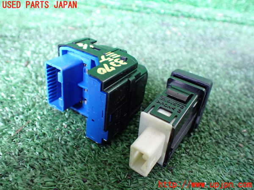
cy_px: 95
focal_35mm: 30
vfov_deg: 46.8
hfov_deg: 60.0
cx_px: 127
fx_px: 220
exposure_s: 1/40
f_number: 2.3
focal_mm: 5.4
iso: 800
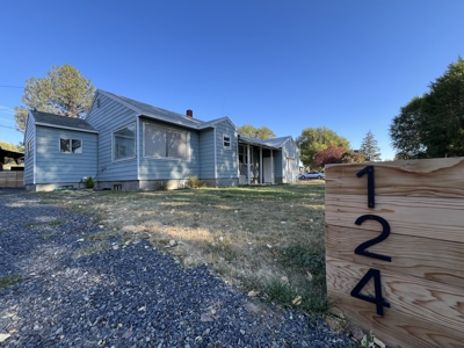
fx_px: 174
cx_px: 232
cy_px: 174
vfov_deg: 89.9
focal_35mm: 13
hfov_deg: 106.2
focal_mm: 1.57
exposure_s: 1/433
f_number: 1.8
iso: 32
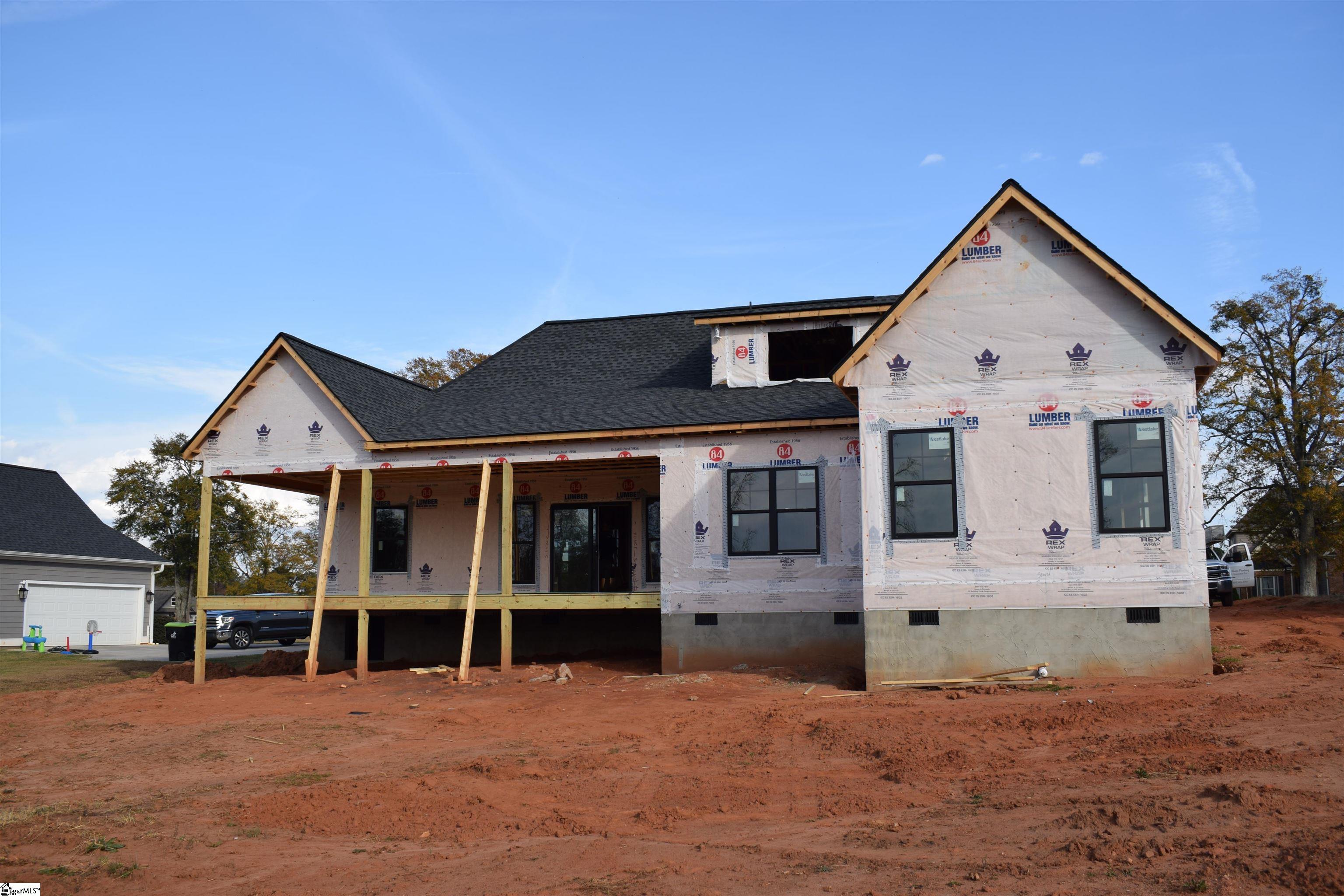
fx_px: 1232
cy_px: 448
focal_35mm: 33
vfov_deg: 40.0
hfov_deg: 57.2
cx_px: 672
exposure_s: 1/200
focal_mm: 22
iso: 100
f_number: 7.1
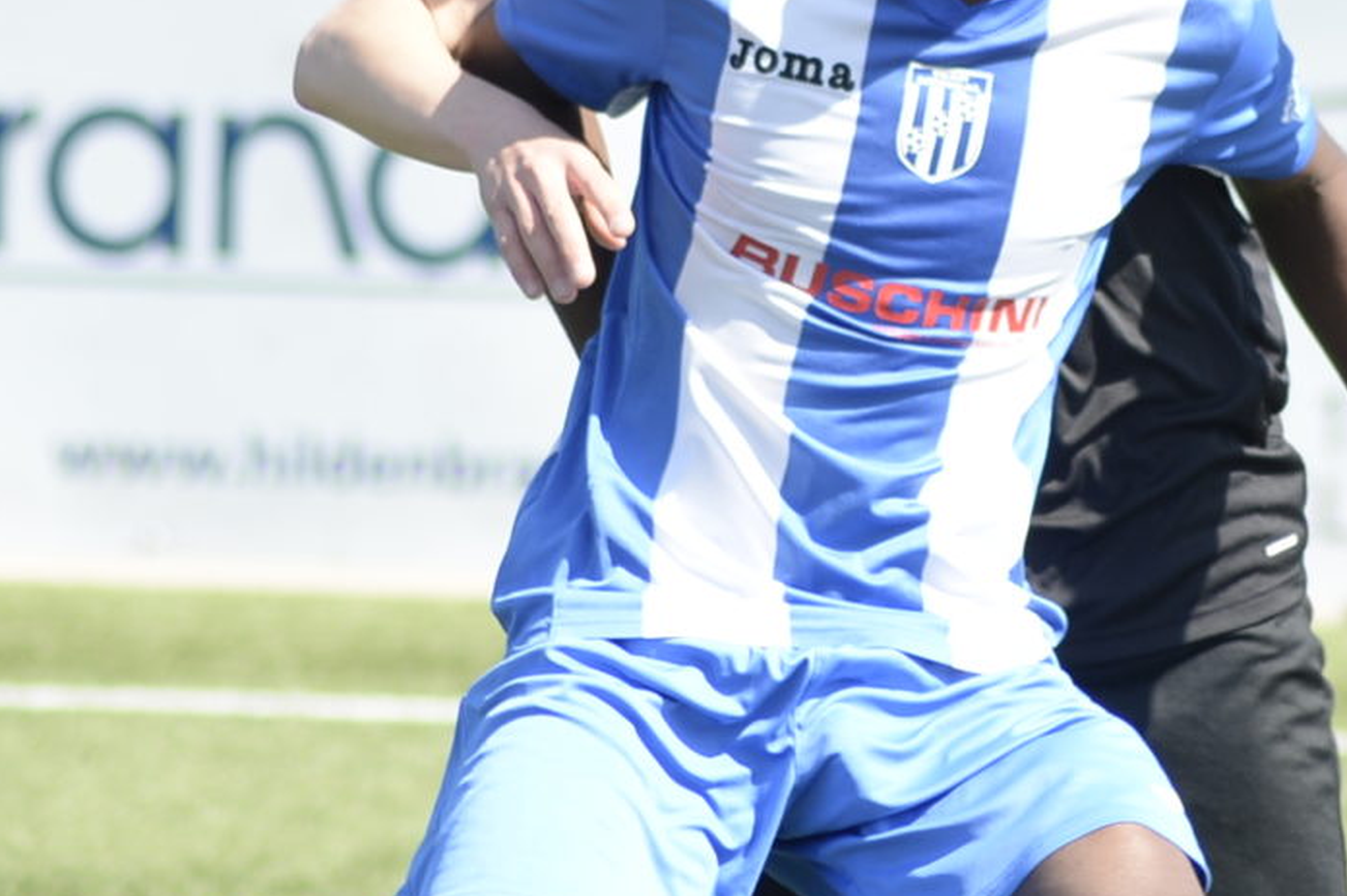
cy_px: 30
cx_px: 1074
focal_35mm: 717
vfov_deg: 1.9
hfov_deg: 2.9
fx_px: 26808
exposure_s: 1/640
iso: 250
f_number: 4.8
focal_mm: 195
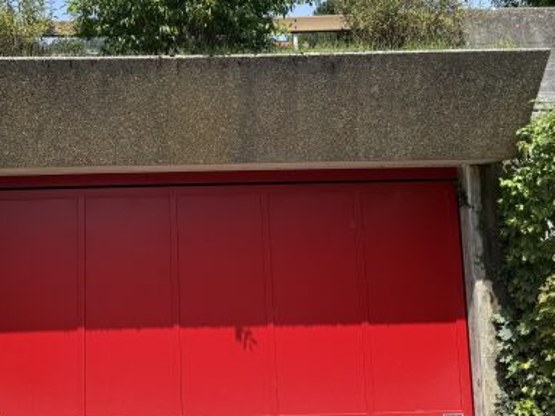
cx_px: 177
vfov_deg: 32.7
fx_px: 705
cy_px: 153
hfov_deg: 42.3
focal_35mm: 44
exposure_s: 1/2611
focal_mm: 6.76
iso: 80
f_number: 1.78
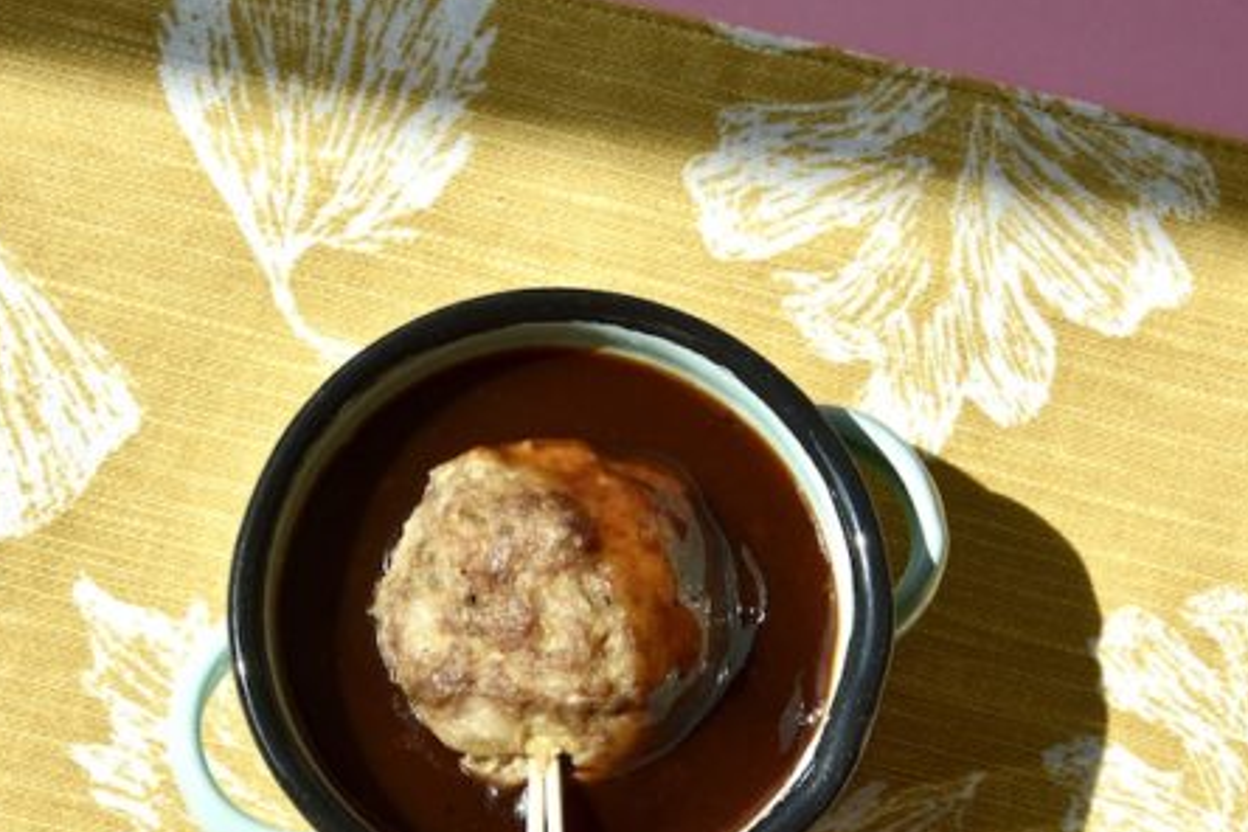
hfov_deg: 24.5
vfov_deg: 16.4
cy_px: 562
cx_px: 590
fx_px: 2877
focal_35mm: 83
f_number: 11
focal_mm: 48
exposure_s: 1/250
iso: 200
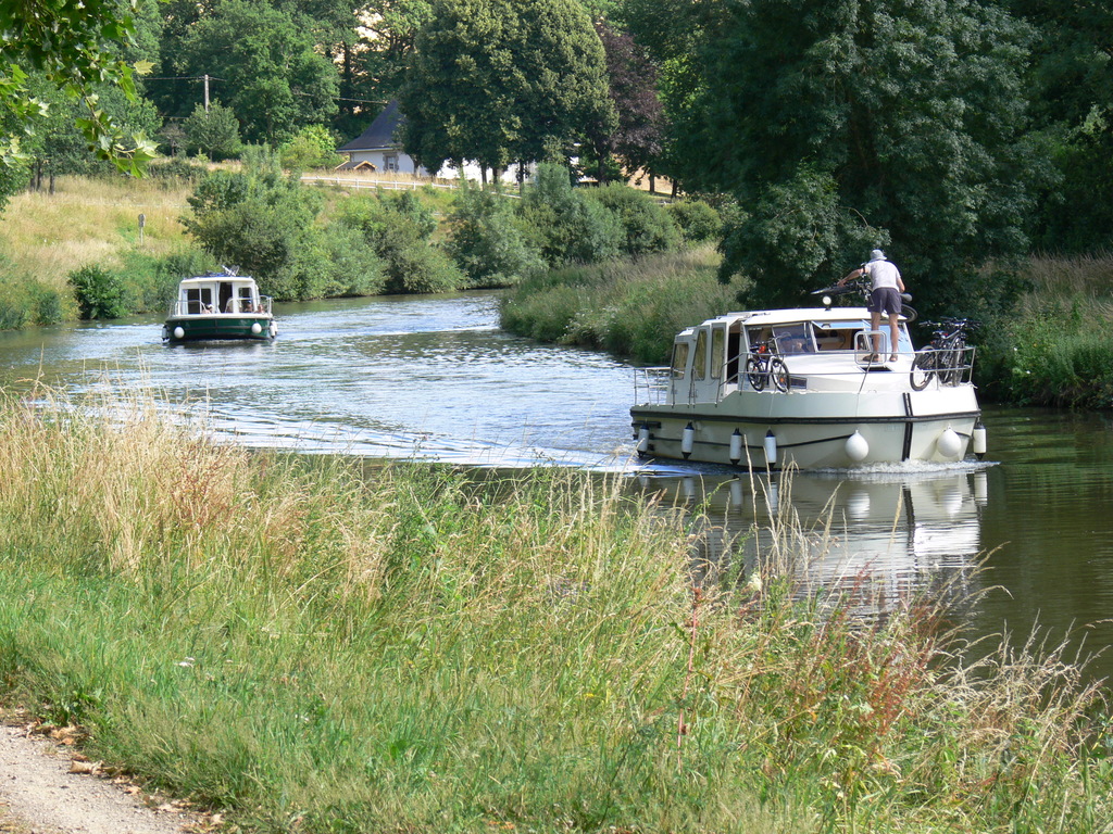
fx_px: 4566
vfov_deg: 10.4
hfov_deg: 13.9
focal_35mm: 142
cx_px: 556
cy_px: 417
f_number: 5
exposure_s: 1/100
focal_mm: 30
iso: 80
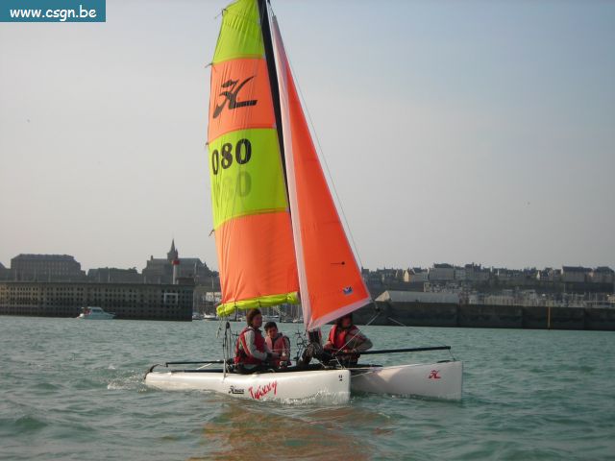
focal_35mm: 65
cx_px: 308
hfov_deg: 29.8
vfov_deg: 22.6
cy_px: 230
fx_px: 1155
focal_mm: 10.8
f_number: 7.7
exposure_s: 1/170
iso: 50
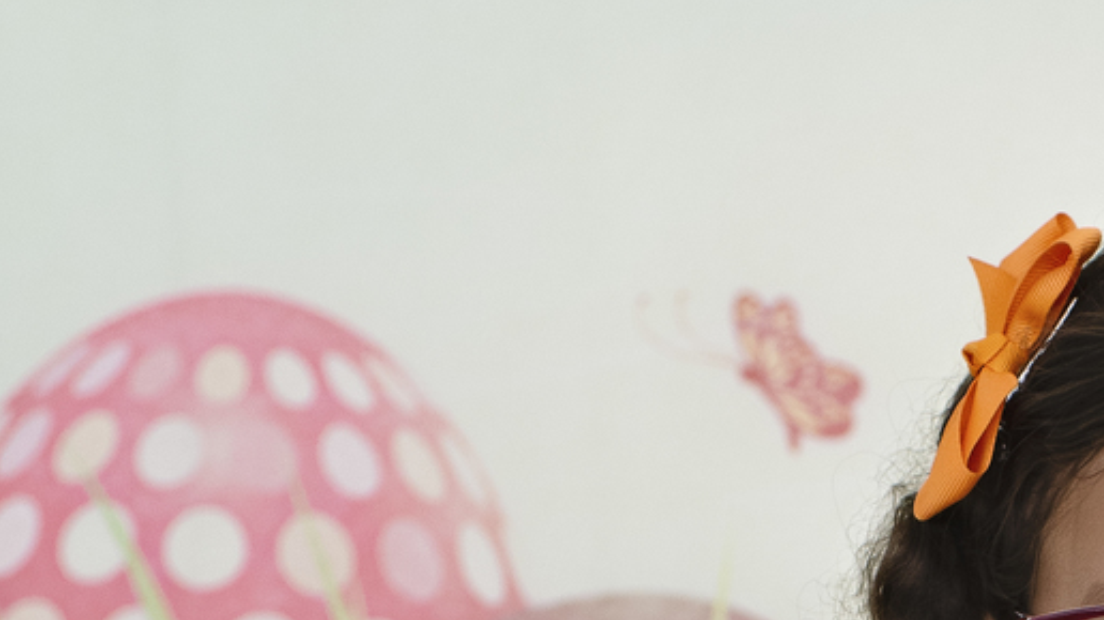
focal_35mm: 192
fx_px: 5614
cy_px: 1270
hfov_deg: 11.1
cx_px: 1192
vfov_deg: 6.1
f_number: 3.2
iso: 400
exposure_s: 1/125
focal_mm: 35
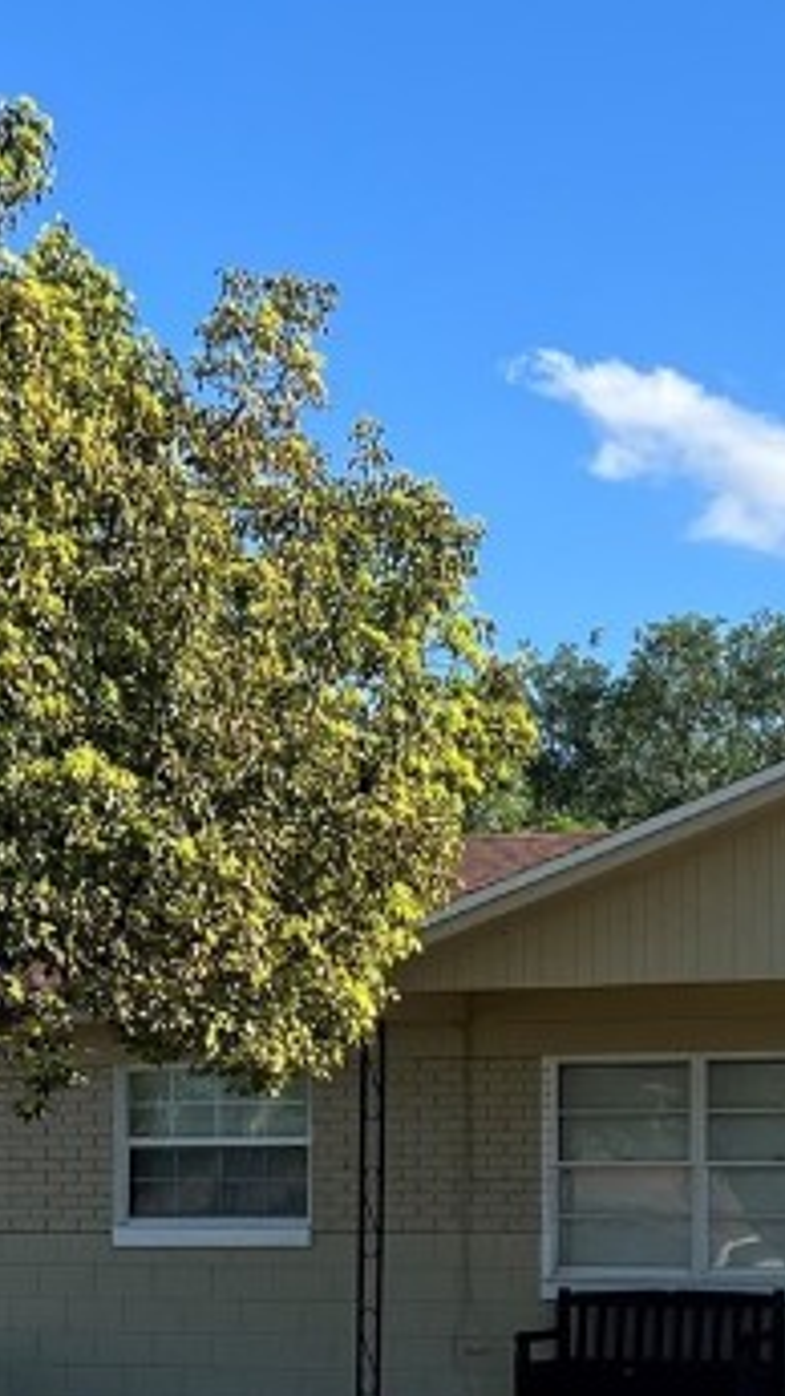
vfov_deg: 24.7
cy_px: 1194
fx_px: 3109
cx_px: 765
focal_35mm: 84
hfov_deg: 14.2
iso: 50
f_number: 1.5
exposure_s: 1/2915
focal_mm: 5.7
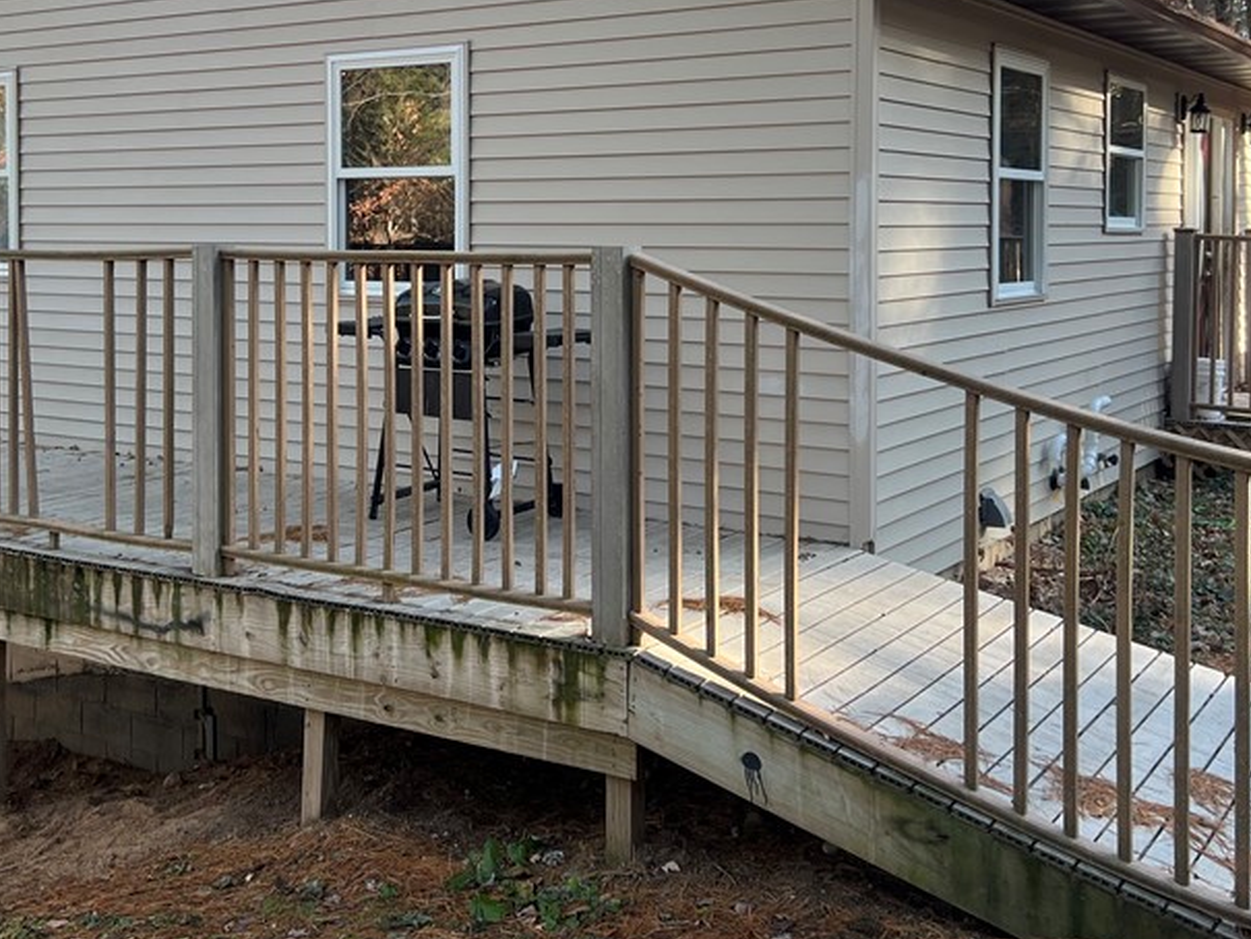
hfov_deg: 42.7
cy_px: 238
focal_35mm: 44
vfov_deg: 32.3
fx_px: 1590
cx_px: 496
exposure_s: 1/249
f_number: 1.5
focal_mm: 5.7
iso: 40
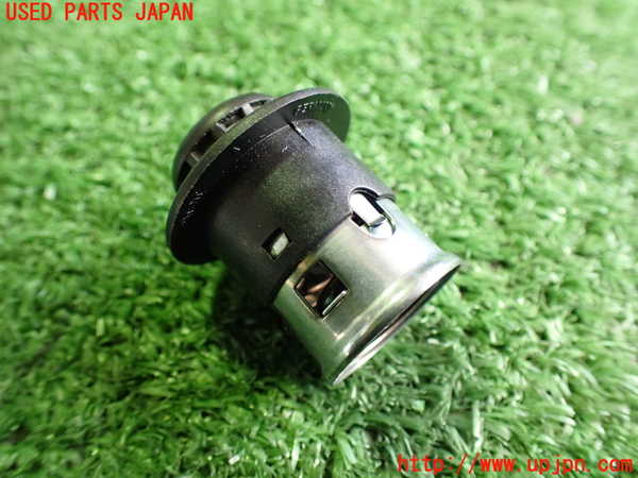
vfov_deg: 46.8
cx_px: 319
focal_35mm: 30
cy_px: 239
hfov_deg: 60.0
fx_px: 553
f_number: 2.3
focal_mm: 5.4
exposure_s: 1/50
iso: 800
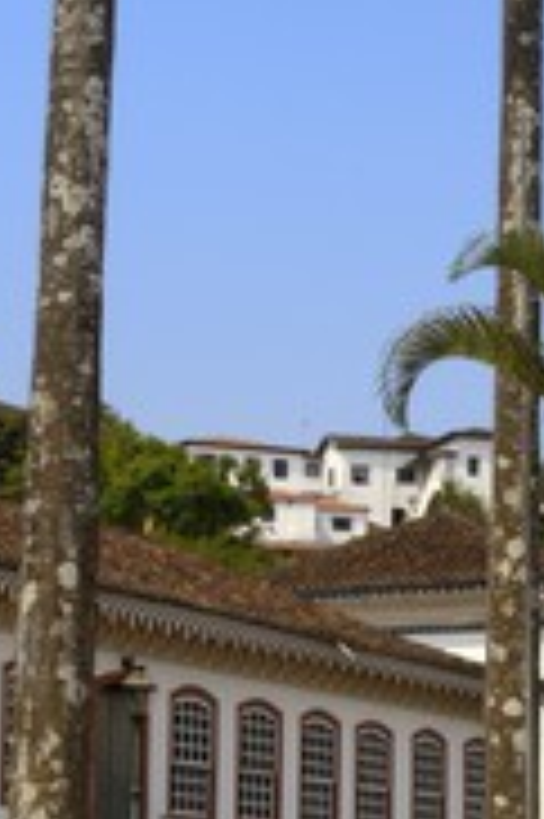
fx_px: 2203
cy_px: 522
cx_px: 373
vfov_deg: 21.0
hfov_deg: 14.1
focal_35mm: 97
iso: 100
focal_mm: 28
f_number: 8
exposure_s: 1/320
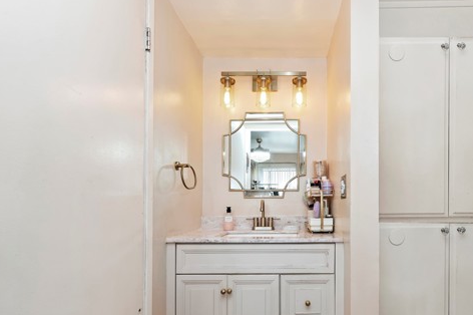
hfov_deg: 85.3
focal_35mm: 19
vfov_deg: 63.4
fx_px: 249
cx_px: 296
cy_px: 201
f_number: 10
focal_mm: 14
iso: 500
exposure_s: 1/6
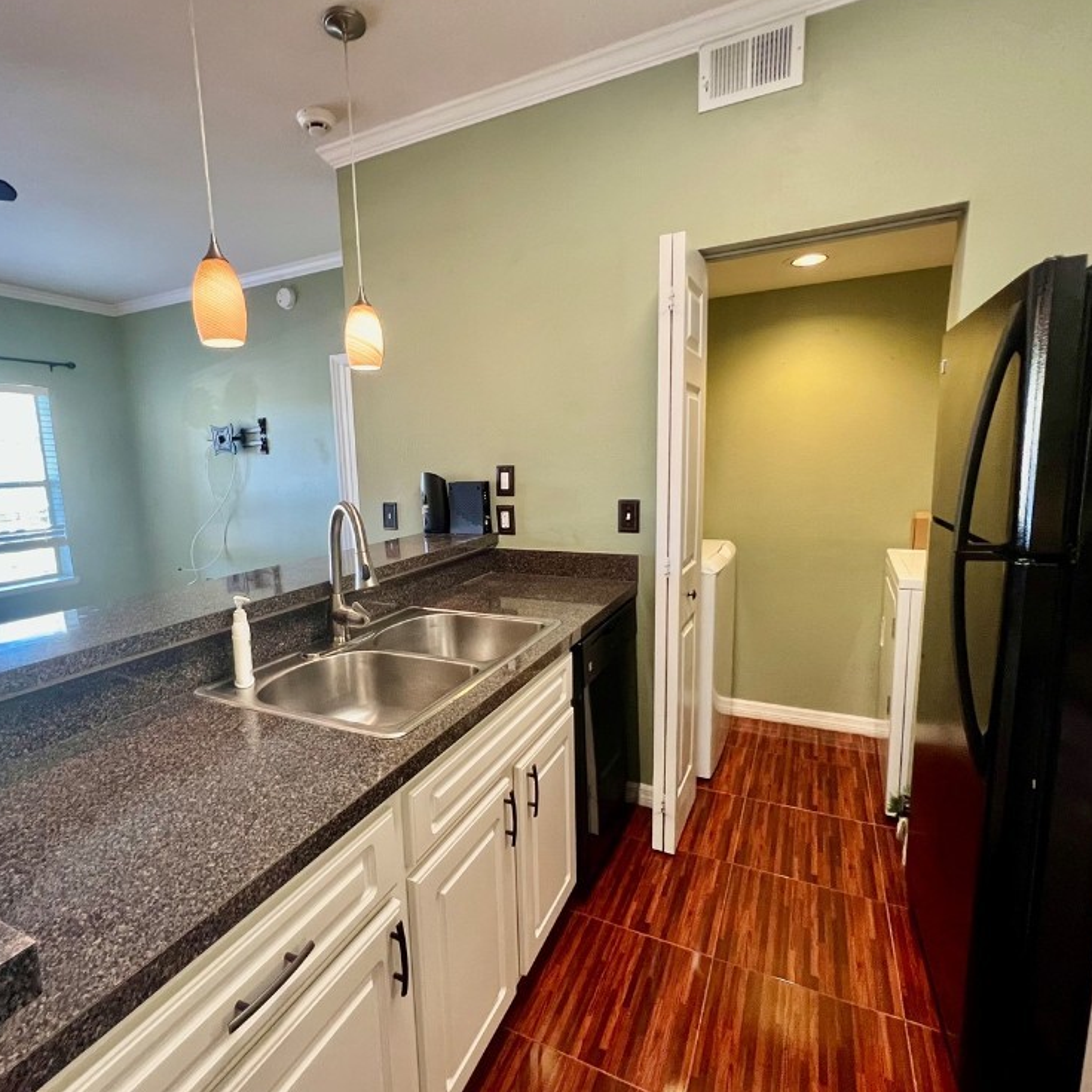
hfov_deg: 87.2
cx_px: 492
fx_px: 571
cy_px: 557
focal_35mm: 16
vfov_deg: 87.4
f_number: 1.8
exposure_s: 1/60
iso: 400
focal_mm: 1.57
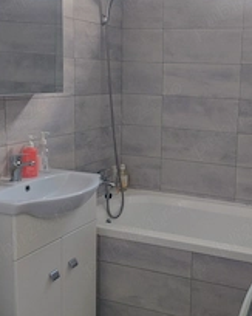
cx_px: 187
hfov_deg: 32.2
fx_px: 429
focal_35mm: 46
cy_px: 144
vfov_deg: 40.3
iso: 160
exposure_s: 1/50
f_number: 1.8
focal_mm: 5.23
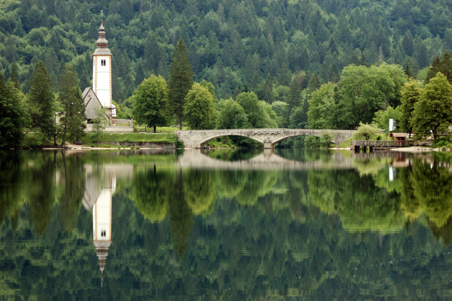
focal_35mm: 138
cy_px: 150
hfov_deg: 14.9
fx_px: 1731
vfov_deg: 9.9
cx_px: 226
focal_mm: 92
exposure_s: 1/250
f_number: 7.1
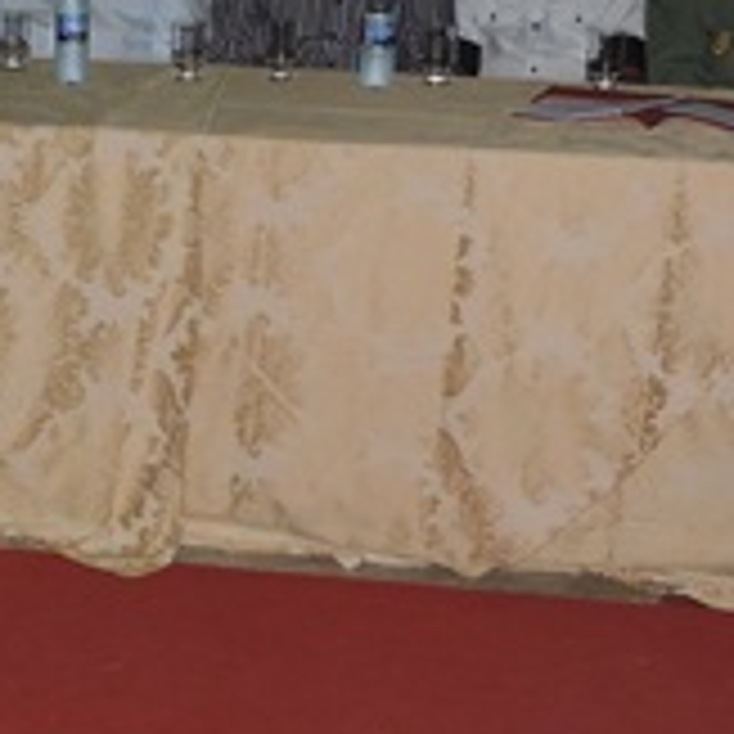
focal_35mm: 114
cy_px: 101
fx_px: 2735
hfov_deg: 14.2
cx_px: -385
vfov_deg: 15.1
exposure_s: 1/40
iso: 220
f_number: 3.1
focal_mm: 5.3
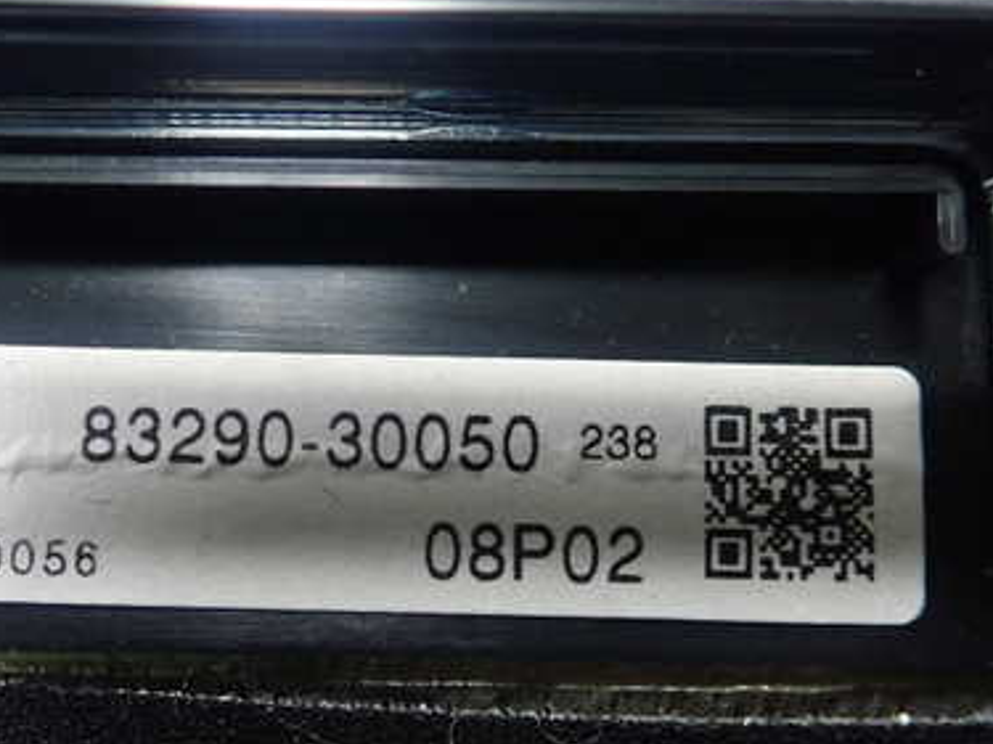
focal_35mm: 48
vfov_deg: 30.2
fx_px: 1376
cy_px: 432
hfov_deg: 39.1
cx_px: 312
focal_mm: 5.5
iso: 640
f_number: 2.3
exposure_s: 1/125
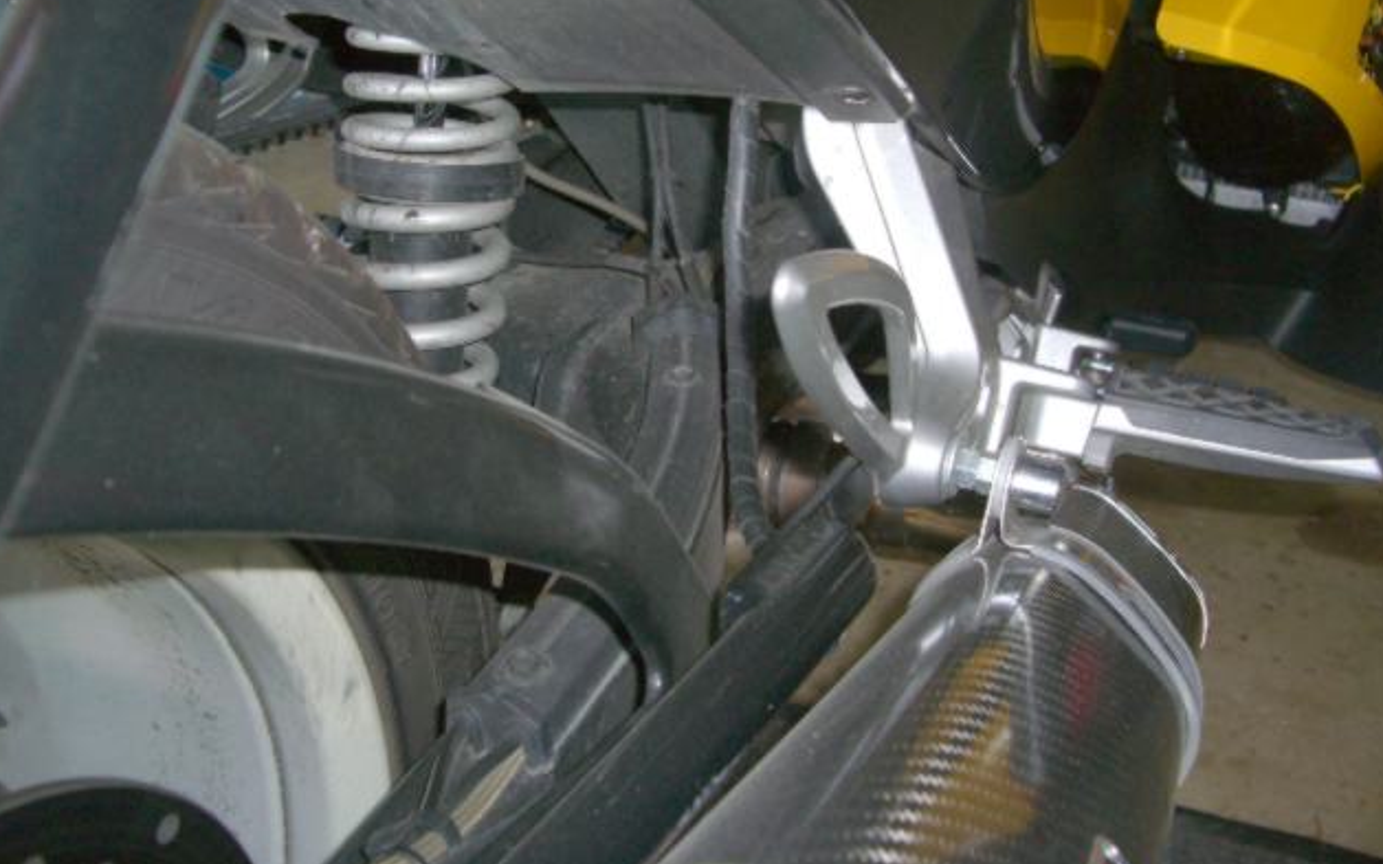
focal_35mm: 41
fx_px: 1545
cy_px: 352
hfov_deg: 48.2
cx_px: 693
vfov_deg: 31.2
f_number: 2.8
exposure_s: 1/60
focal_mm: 7.9
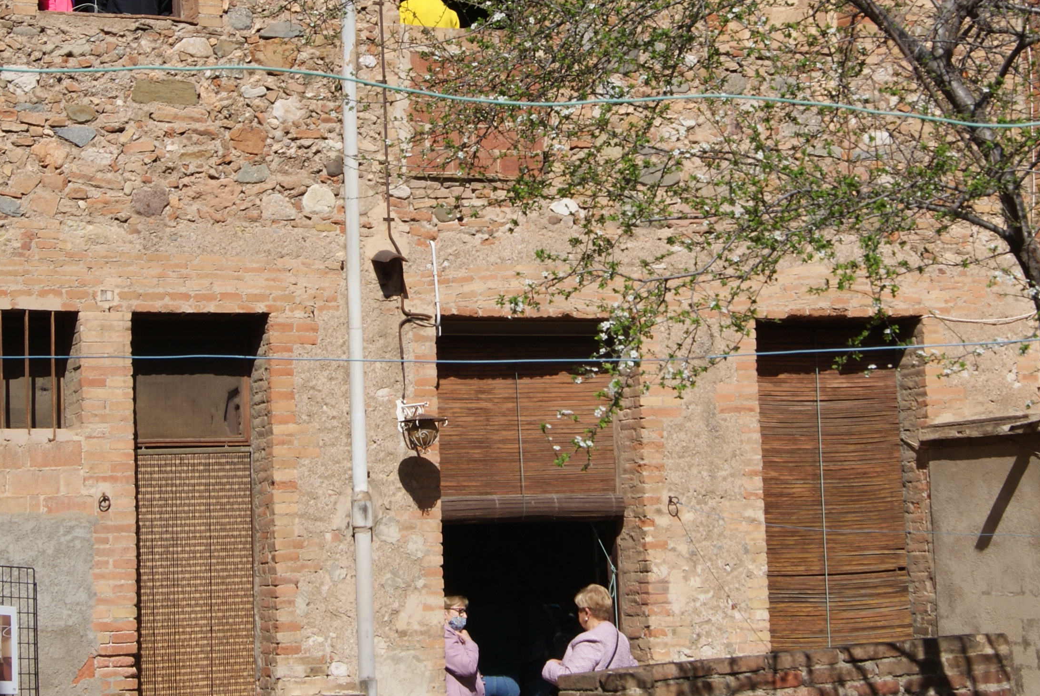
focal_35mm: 93
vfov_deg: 14.7
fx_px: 2686
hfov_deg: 21.9
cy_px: 226
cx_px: 529
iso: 100
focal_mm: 35
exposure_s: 1/160
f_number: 13
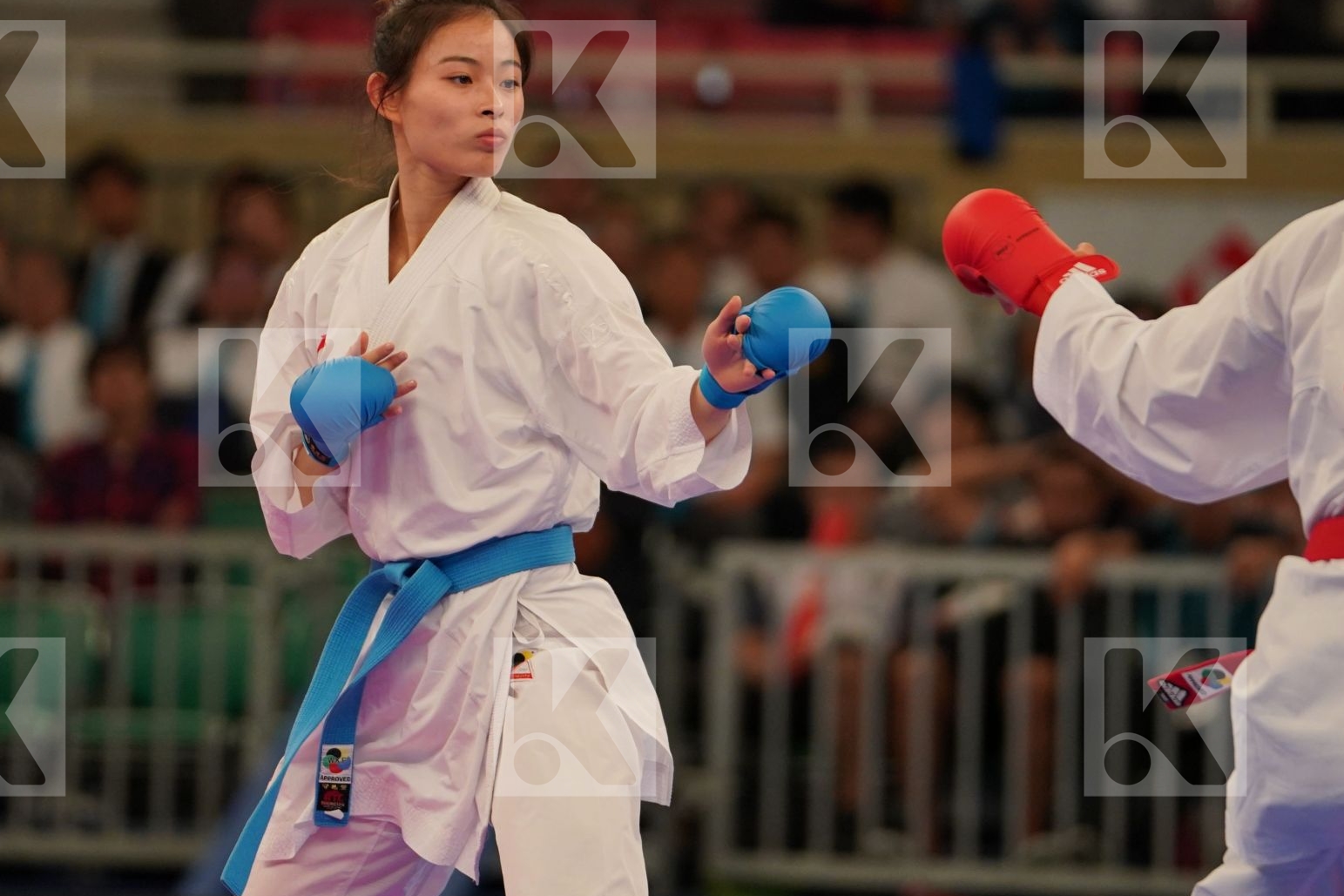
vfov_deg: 3.9
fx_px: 13067
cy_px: 408
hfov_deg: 5.9
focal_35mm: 350
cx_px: 575
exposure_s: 1/1000
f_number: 2.8
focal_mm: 200
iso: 1600
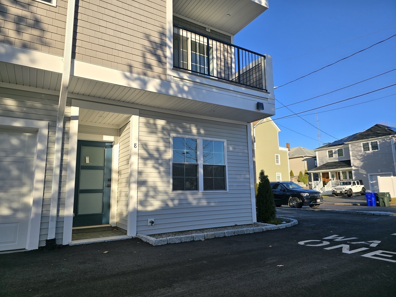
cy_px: 148
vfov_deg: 58.9
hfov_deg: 73.9
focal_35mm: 23
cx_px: 198
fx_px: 263
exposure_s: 1/657
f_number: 1.7
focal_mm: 6.3
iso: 12
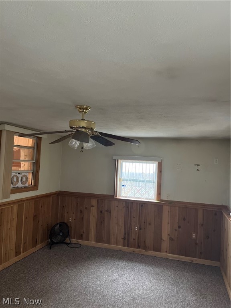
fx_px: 231
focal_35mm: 26
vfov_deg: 67.3
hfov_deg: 53.1
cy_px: 154
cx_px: 116
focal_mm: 5.1
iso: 640
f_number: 1.6
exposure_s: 1/40
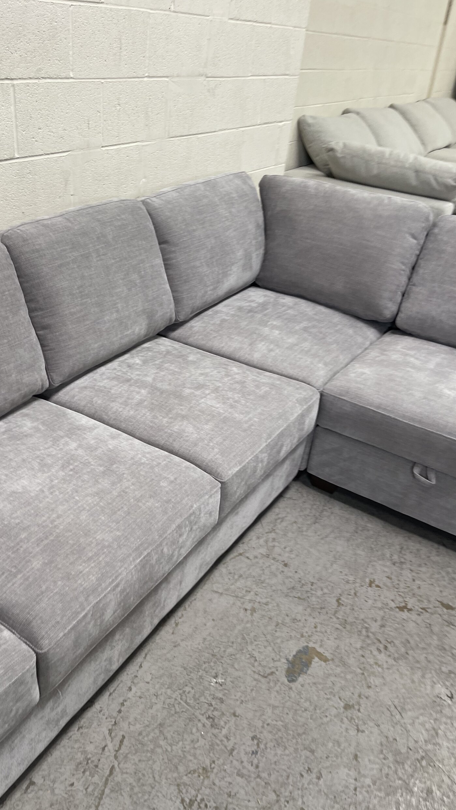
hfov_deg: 41.4
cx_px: 188
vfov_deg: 67.9
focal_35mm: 28
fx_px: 602
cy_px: 405
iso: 80
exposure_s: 1/60
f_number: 1.6
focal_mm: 5.1
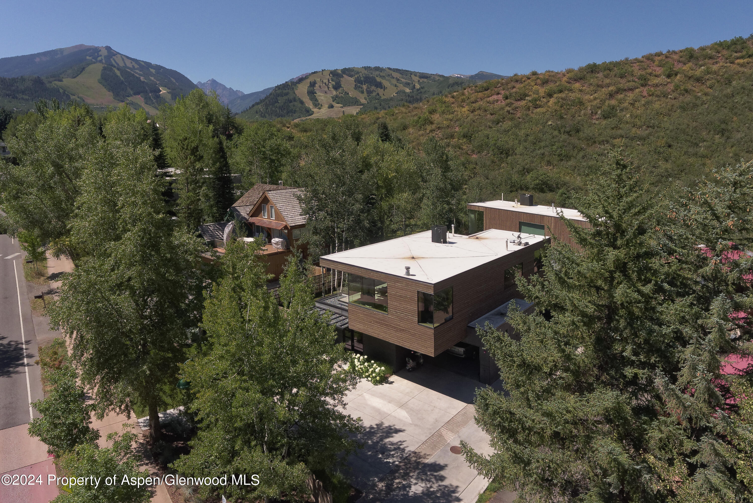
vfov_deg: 36.9
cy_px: 252
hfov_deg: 53.1
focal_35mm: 36
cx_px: 376
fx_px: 753
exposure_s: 1/400
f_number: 9
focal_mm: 36
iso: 500
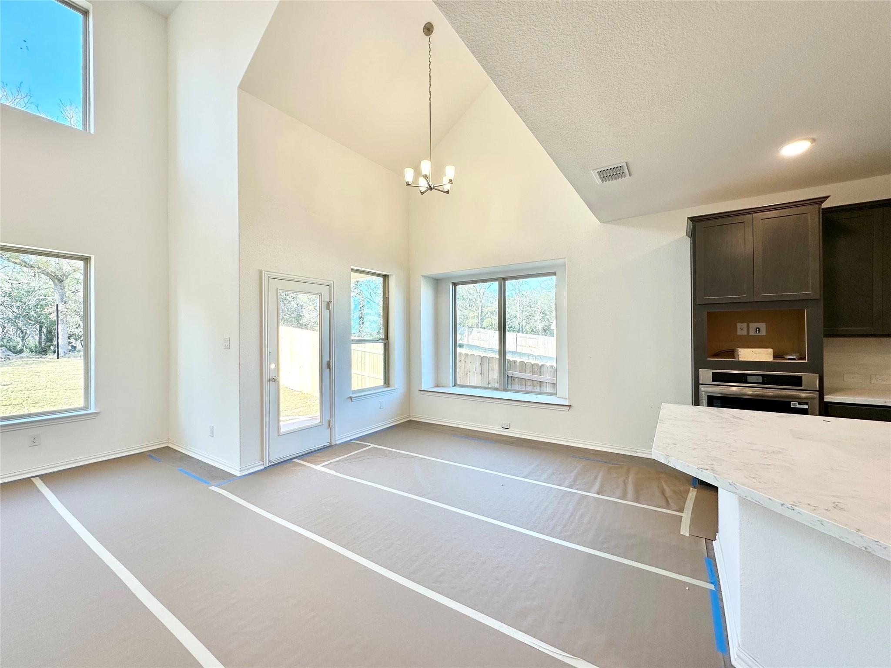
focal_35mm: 14
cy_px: 334
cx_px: 446
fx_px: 360
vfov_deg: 85.7
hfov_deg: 102.1
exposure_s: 1/138
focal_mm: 2.22
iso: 40
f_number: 2.2
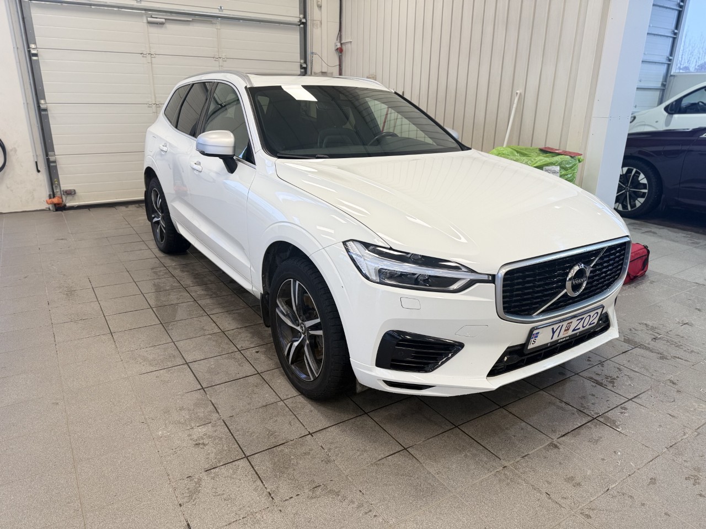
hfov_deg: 71.6
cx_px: 353
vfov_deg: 56.8
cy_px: 264
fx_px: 489
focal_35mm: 24
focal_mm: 6.76
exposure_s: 1/100
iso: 80
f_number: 1.78
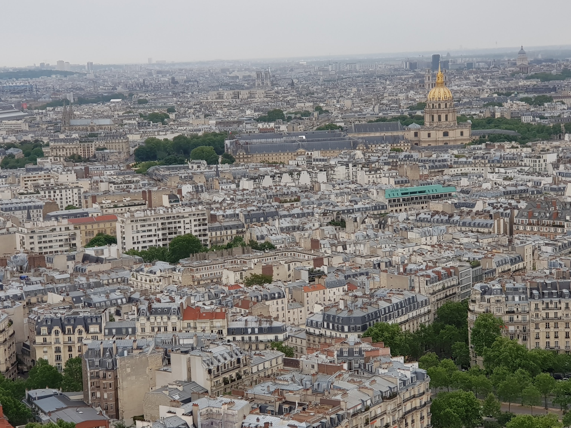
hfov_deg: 28.6
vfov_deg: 21.6
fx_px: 1122
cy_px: 233
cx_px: 299
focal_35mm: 68
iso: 25
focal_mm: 6
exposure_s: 1/39
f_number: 2.4
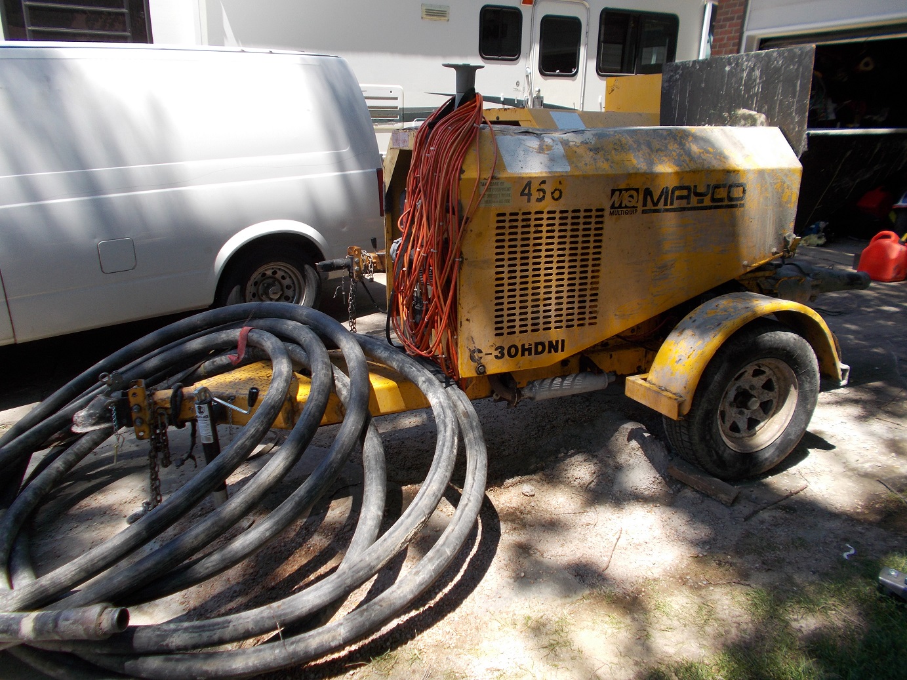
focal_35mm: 26
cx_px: 454
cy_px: 340
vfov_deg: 53.1
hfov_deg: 67.3
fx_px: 681
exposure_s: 1/320
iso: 80
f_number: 3.2
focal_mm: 4.6
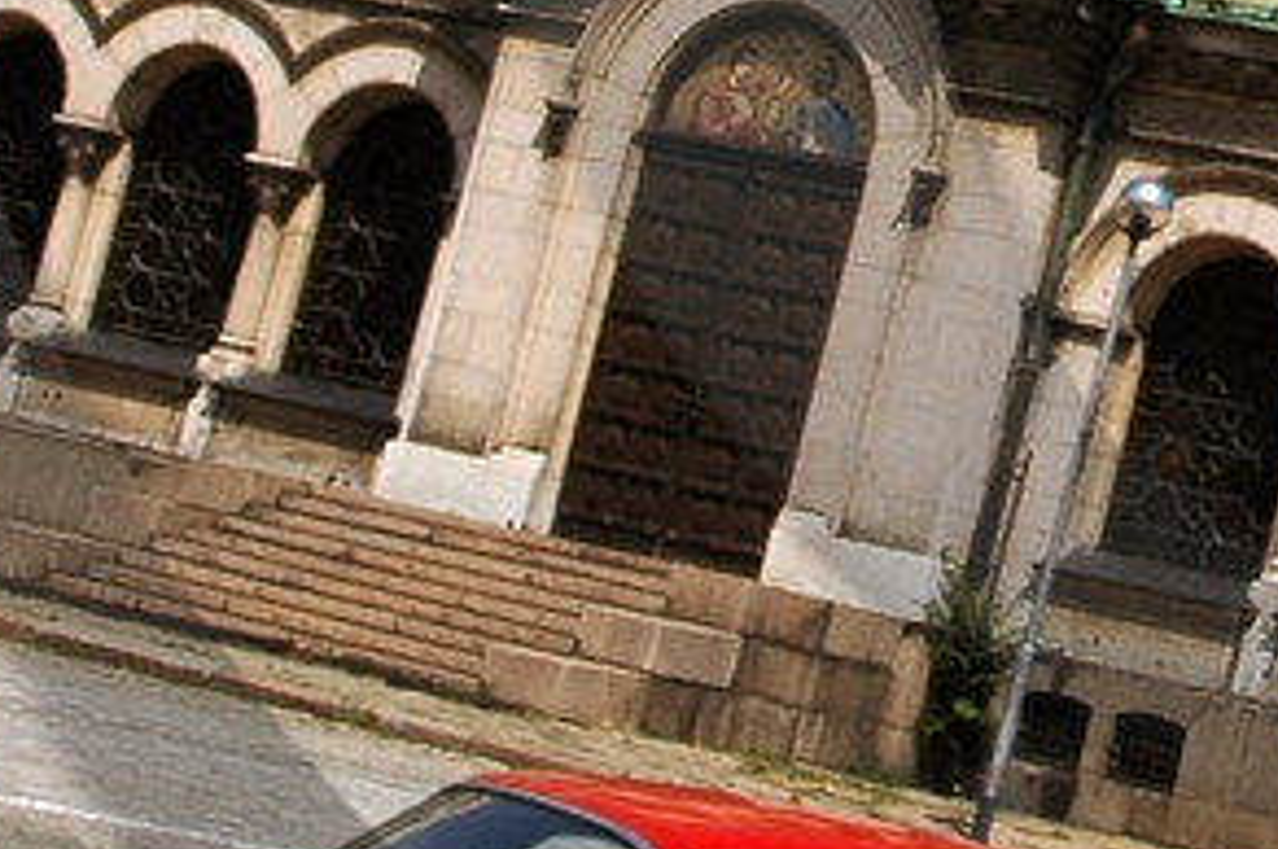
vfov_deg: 9.6
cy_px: -265
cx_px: 1545
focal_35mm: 140
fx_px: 4955
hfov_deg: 14.2
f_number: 13
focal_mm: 17
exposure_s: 1/250
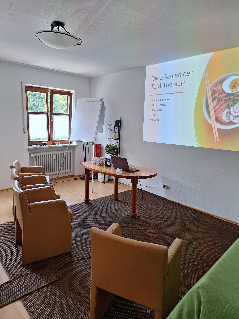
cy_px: 160
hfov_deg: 58.9
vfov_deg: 73.9
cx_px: 120
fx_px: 212
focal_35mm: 23
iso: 80
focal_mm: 5.54
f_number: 1.8
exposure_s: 1/50
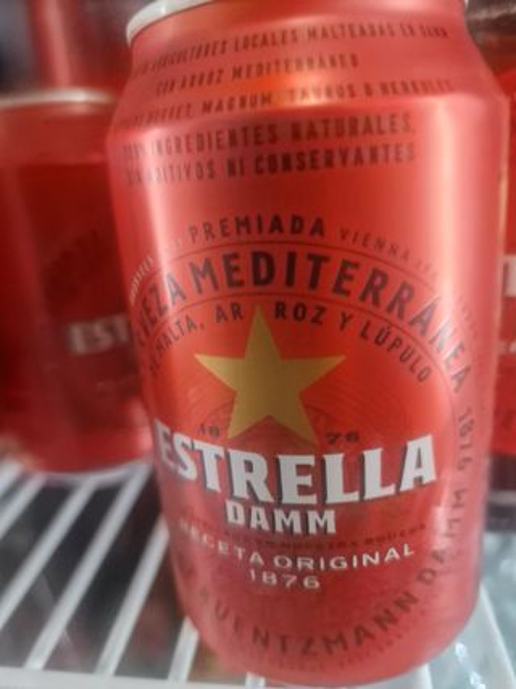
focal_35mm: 23
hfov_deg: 58.9
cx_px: 258
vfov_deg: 73.9
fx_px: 457
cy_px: 344
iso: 400
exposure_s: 1/120
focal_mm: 6.4
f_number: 1.8
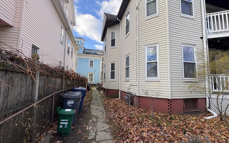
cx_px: 114
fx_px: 94
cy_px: 74
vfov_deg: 74.8
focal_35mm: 15
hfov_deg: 101.5
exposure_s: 1/304
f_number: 2.2
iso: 40
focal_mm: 2.22
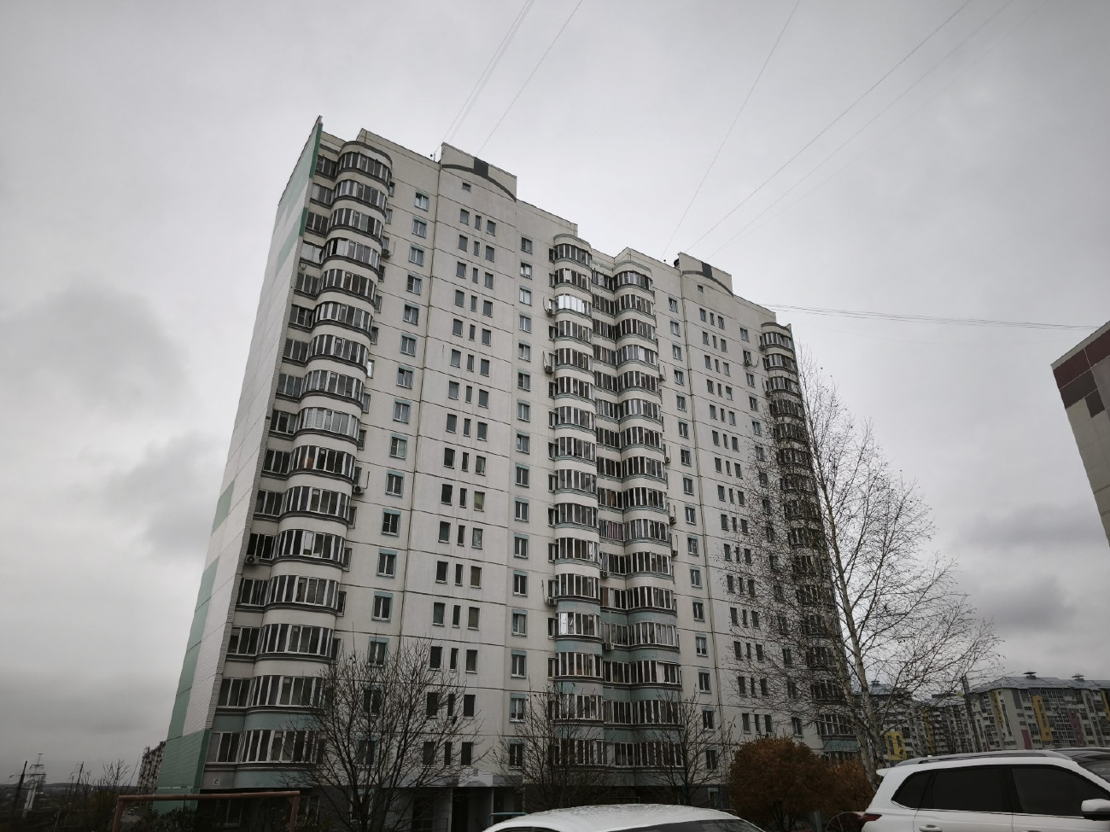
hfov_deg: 73.9
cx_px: 555
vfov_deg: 58.9
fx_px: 738
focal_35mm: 23
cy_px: 416
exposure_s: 1/720
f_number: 1.7
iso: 80
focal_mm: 5.35
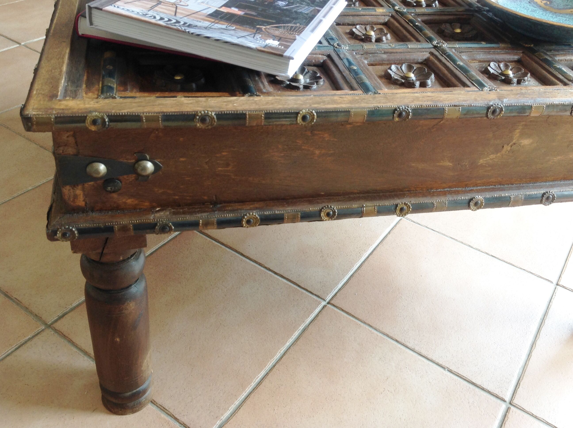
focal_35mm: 35
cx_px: 286
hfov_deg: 52.7
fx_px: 578
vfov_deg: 40.6
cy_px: 214
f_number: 2.4
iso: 64
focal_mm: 4.28
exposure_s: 1/24
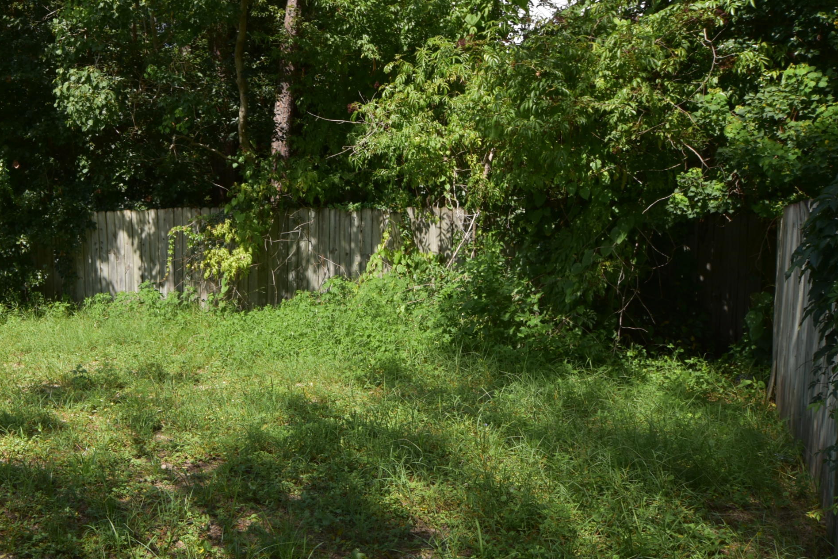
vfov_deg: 35.1
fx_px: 885
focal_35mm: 38
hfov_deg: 48.3
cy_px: 266
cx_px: 186
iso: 100
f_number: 7.1
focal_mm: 16
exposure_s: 1/200
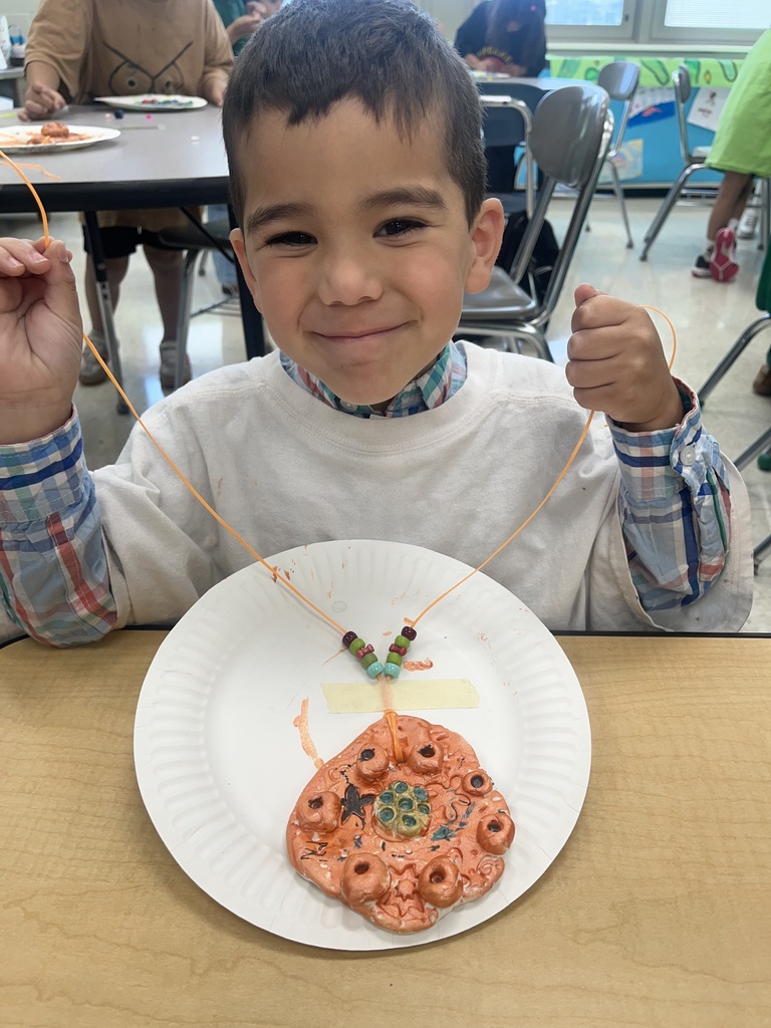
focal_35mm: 26
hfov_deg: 53.1
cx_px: 386
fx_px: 772
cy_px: 514
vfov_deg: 67.3
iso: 64
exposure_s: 1/120
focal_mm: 5.1
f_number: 1.6
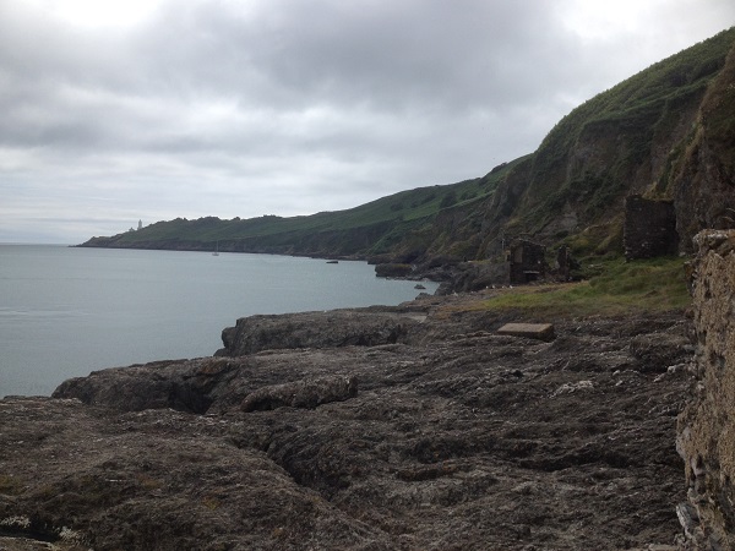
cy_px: 276
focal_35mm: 35
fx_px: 743
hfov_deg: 52.6
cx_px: 368
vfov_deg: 40.7
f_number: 2.4
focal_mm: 4.28
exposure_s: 1/3067
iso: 50
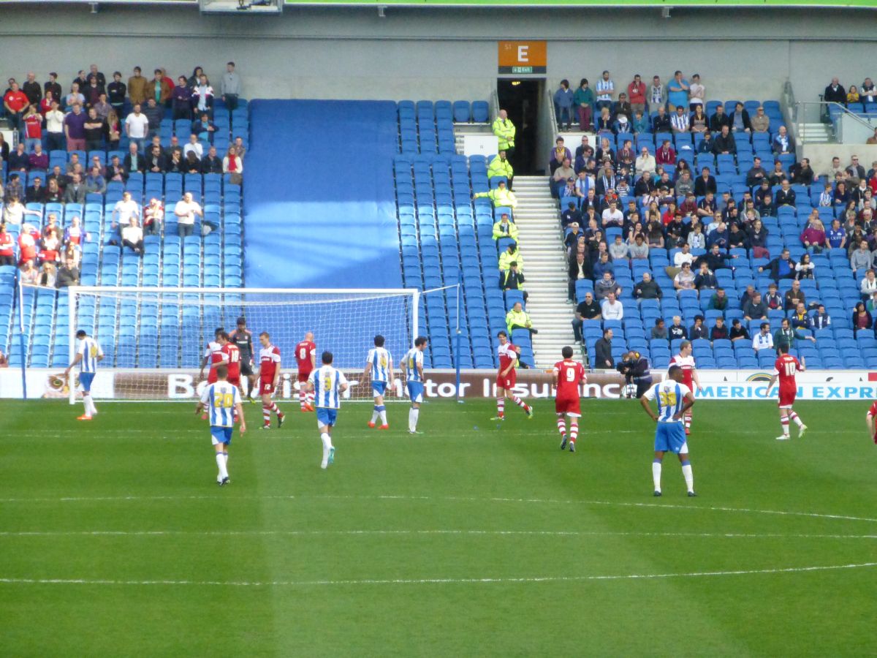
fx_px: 5852
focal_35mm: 231
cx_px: 438
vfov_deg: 6.4
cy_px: 329
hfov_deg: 8.6
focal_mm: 41.3
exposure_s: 1/1300
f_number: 5.6
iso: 1600
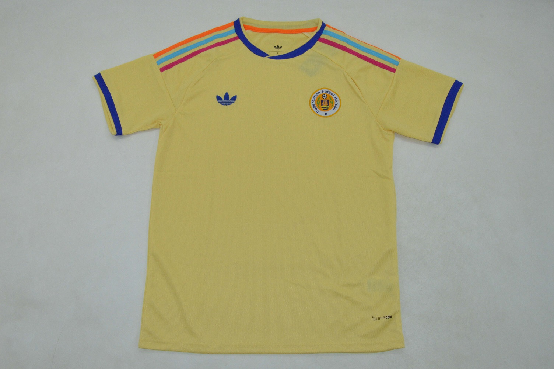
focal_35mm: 33
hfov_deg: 57.3
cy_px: 184
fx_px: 507
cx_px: 277
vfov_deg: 39.9
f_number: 20
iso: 1600
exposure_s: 1/200
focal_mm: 22
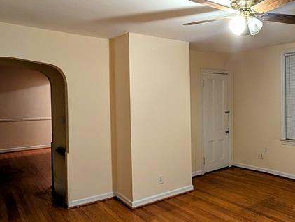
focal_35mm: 29
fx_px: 248
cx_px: 234
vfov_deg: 48.3
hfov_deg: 57.2
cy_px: 104
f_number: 1.7
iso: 287
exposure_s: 1/24
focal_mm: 2.02
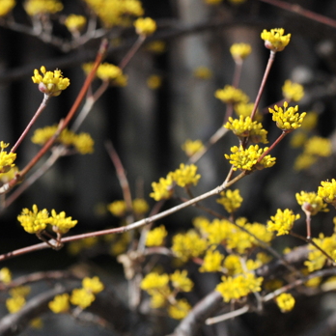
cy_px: 238
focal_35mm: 125
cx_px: 360
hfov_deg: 13.7
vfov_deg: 13.9
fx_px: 1373
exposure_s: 1/8000
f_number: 5.6
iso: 1000
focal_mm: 50
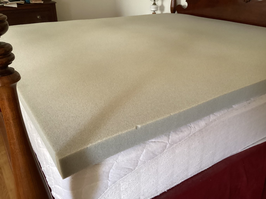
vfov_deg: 45.4
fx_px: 238
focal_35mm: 31
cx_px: 133
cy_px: 100
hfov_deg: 58.3
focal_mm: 3.3
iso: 200
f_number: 2.4
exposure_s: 1/60
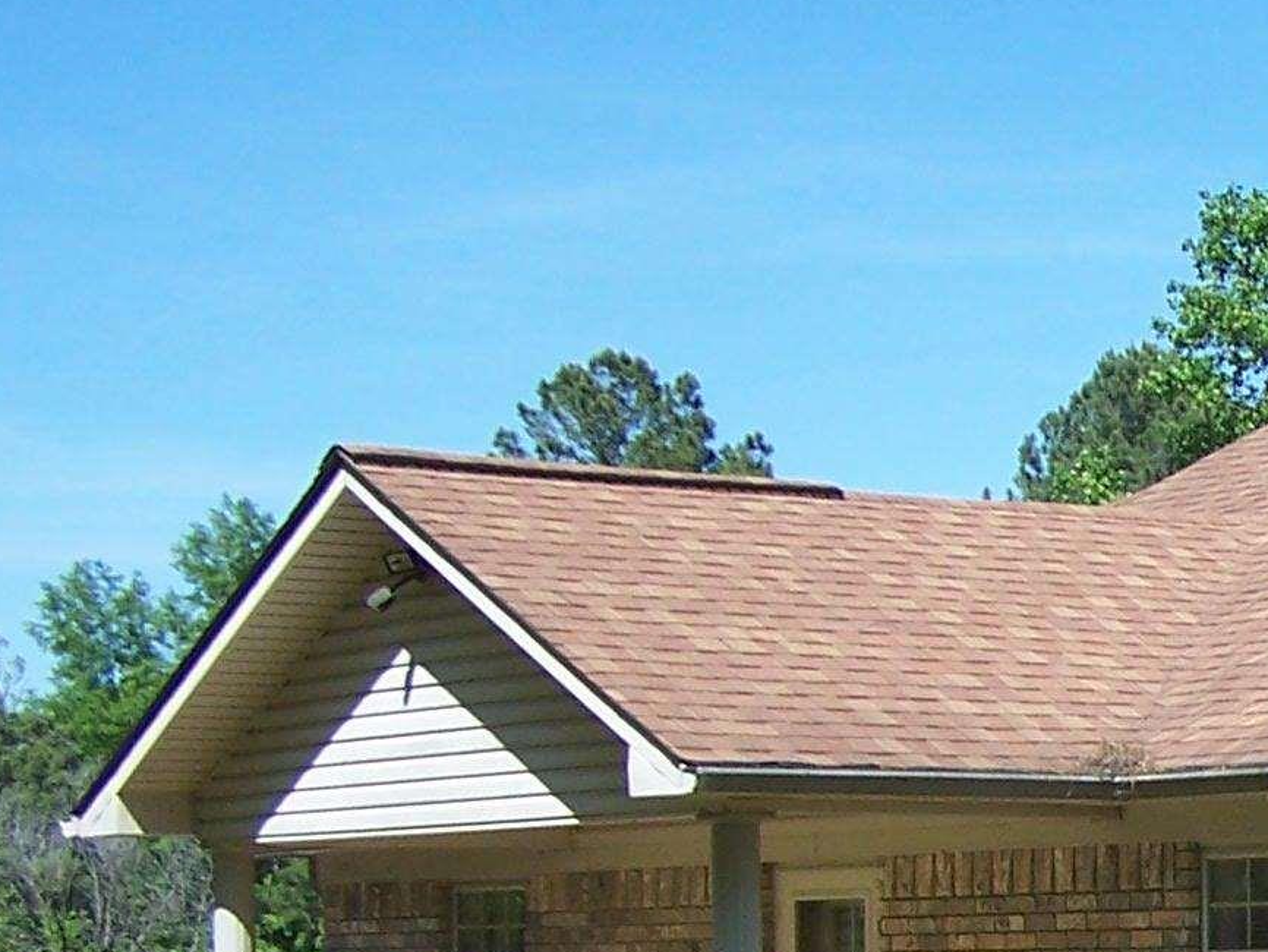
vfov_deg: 12.8
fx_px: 4140
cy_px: 1147
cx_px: 1877
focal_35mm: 113
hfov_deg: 16.0
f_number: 2.8
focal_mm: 6.3
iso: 80
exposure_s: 1/800
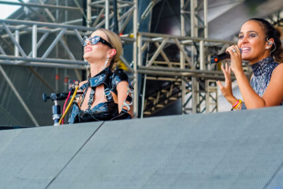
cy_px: 40
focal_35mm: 149
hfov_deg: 13.8
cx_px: 153
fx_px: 1171
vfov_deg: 9.2
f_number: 4
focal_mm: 56
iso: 500
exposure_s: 1/320
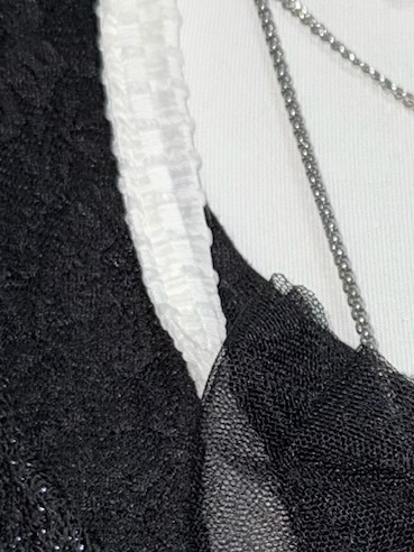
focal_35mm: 100
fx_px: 1595
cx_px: 519
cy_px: 806
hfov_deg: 14.3
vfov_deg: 17.8
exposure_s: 1/40
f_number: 1.78
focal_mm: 6.76
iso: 64
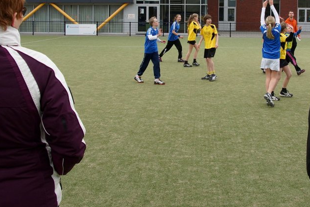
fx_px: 379
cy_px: 48
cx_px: 180
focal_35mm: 44
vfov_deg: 30.0
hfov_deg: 44.3
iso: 400
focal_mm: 18
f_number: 6.3
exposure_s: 1/500
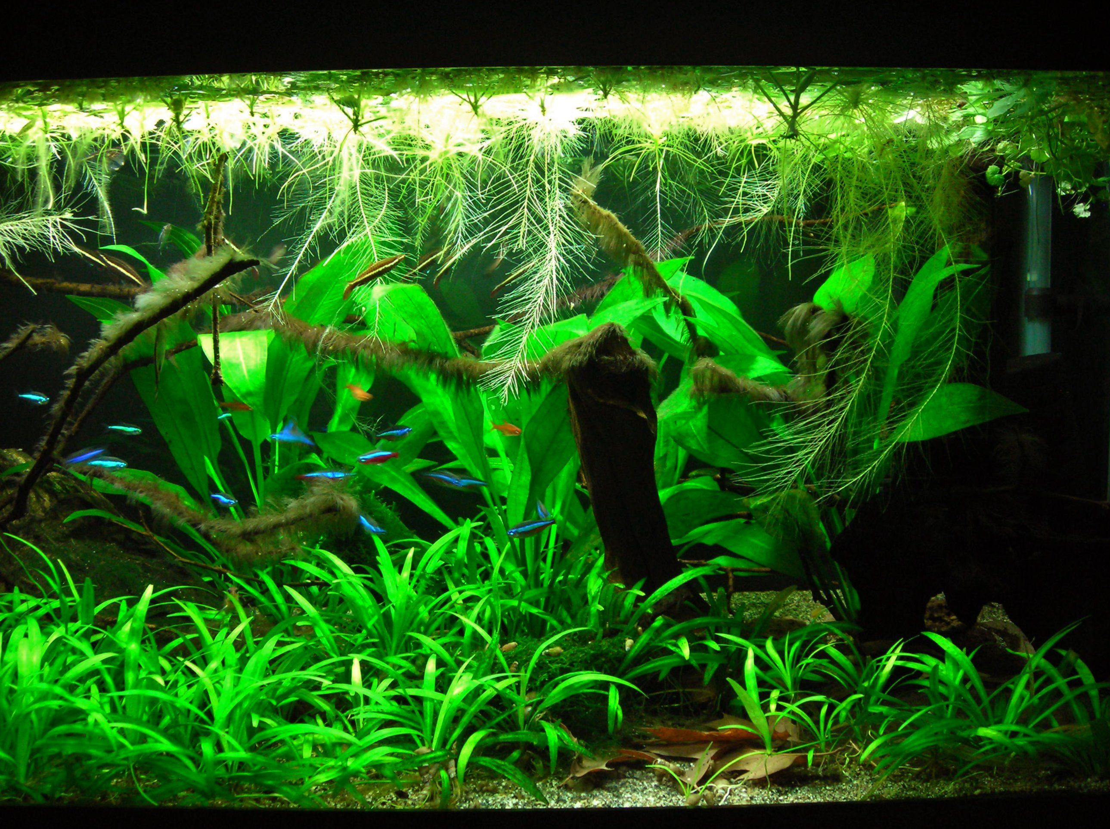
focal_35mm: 38
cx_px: 555
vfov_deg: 37.6
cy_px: 414
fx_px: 1216
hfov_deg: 49.1
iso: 200
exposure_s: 1/3.5
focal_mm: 6.3
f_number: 3.2
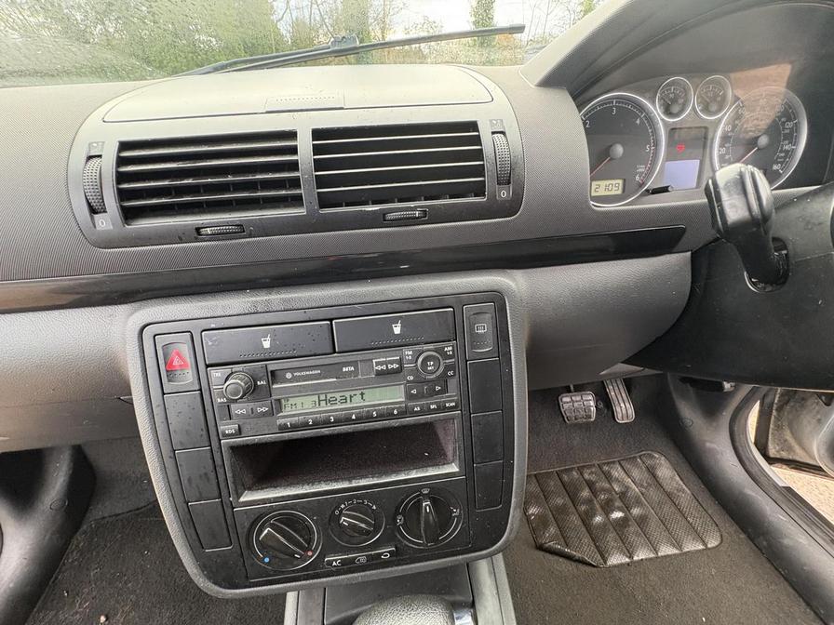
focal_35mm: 14
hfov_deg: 102.1
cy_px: 312
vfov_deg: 85.7
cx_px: 417
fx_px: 337
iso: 400
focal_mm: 2.22
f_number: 2.2
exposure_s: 1/60
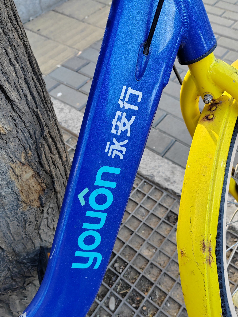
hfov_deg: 46.8
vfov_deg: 60.0
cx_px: 117
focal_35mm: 30
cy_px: 164
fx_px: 275
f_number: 1.9
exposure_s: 1/161
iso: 100
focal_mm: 5.52
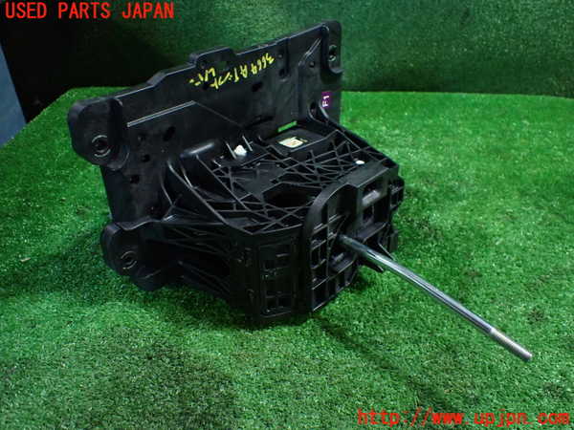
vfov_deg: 46.8
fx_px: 497
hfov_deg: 60.0
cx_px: 287
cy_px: 215
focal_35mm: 30
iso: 800
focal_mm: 5.4
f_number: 2.3
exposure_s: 1/80
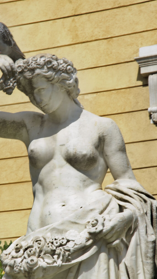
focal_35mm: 195
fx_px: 1443
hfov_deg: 6.2
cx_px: 49
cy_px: 157
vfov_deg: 11.0
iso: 100
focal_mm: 105
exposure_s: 1/25
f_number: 20
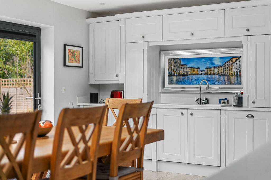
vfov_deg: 26.9
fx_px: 376
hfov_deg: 39.6
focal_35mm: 50
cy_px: 90
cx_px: 136
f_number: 1.8
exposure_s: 1/125
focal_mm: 50
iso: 400
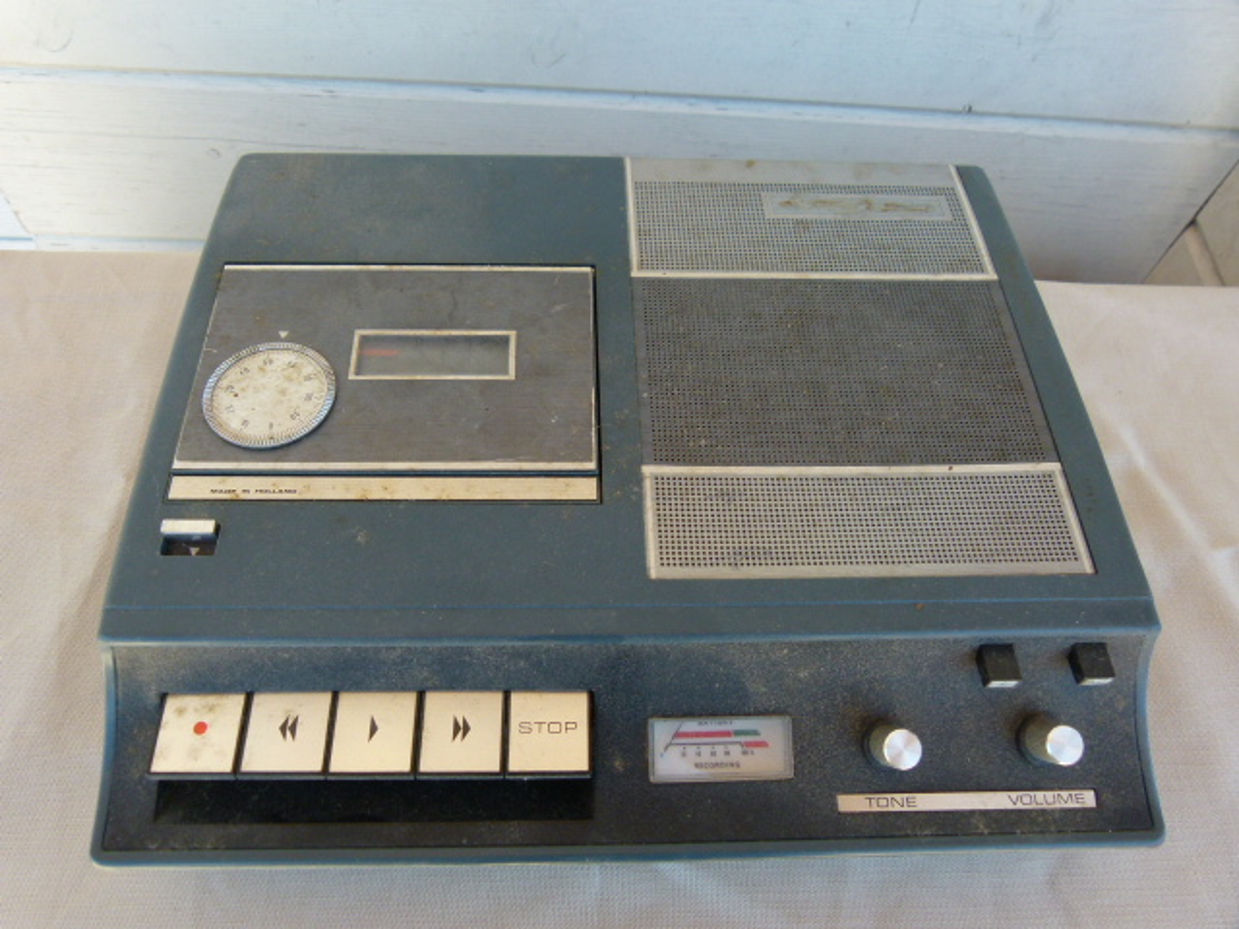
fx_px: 895
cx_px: 620
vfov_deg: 54.9
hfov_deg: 69.4
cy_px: 464
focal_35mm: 25
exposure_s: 1/125
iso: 100
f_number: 3.6
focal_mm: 4.5
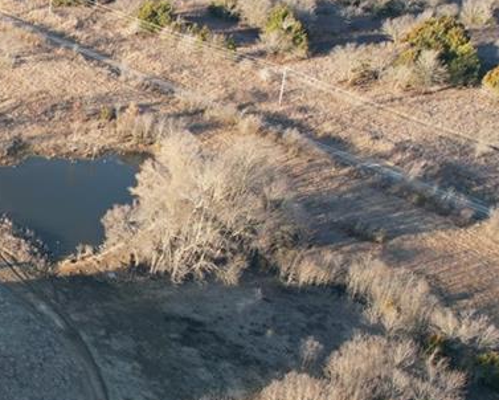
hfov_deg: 28.2
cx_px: -136
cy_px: 172
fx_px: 827
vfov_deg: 27.1
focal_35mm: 56
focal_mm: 8.38
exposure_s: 1/350
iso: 200
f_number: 2.8
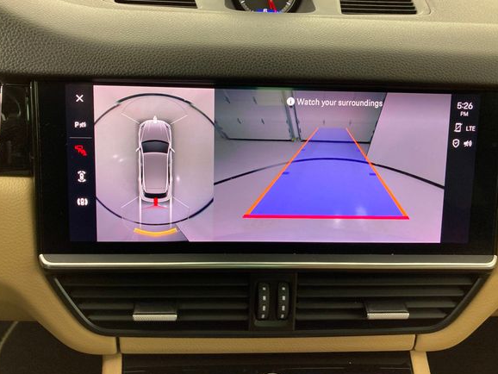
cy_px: 179
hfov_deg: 58.3
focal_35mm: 31
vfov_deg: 45.5
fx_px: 446
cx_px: 251
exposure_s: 1/60
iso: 50
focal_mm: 3.99
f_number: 1.8
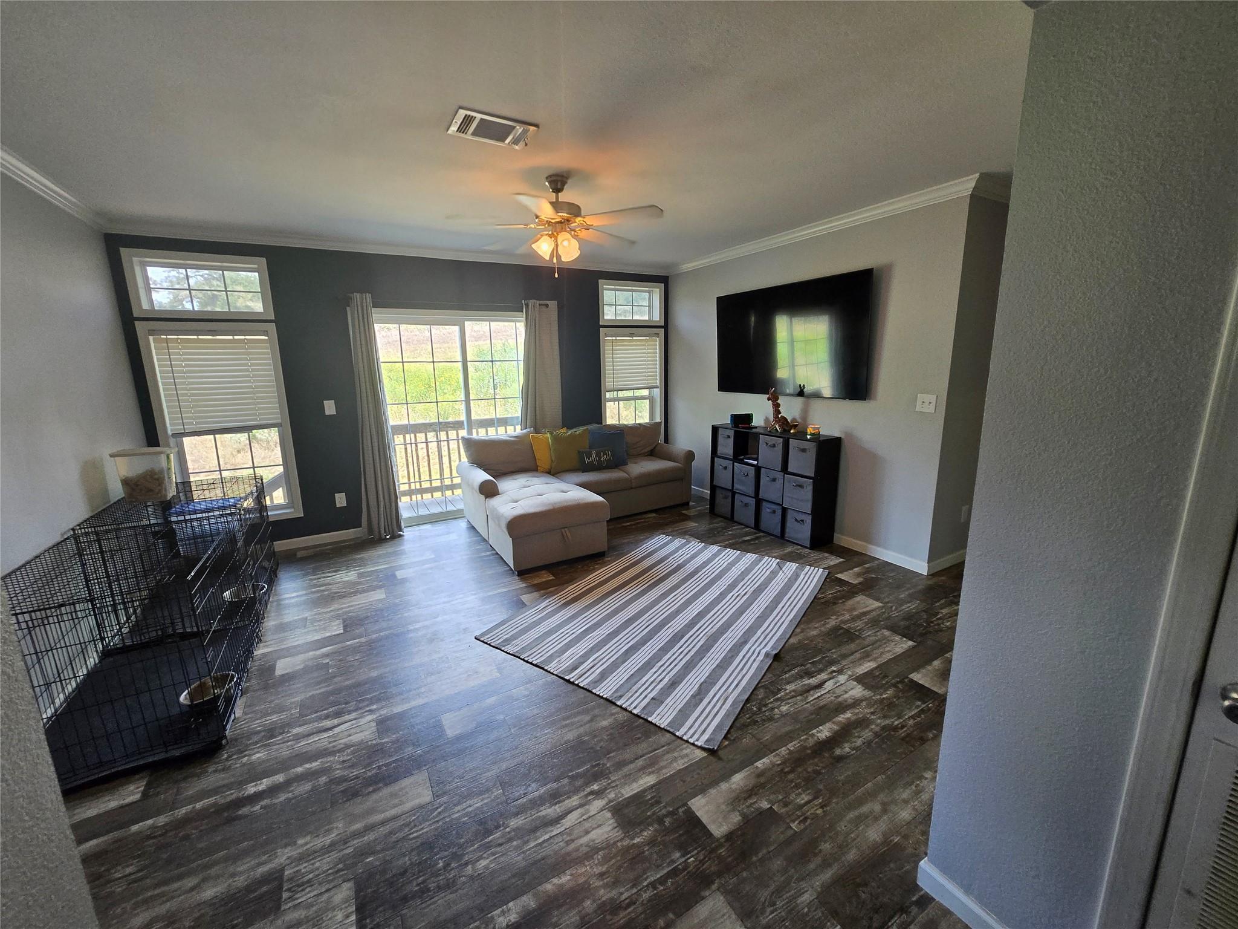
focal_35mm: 13
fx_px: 465
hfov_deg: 106.2
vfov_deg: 89.9
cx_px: 619
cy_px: 464
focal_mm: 1.7
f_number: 2.2
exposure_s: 1/60
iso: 100
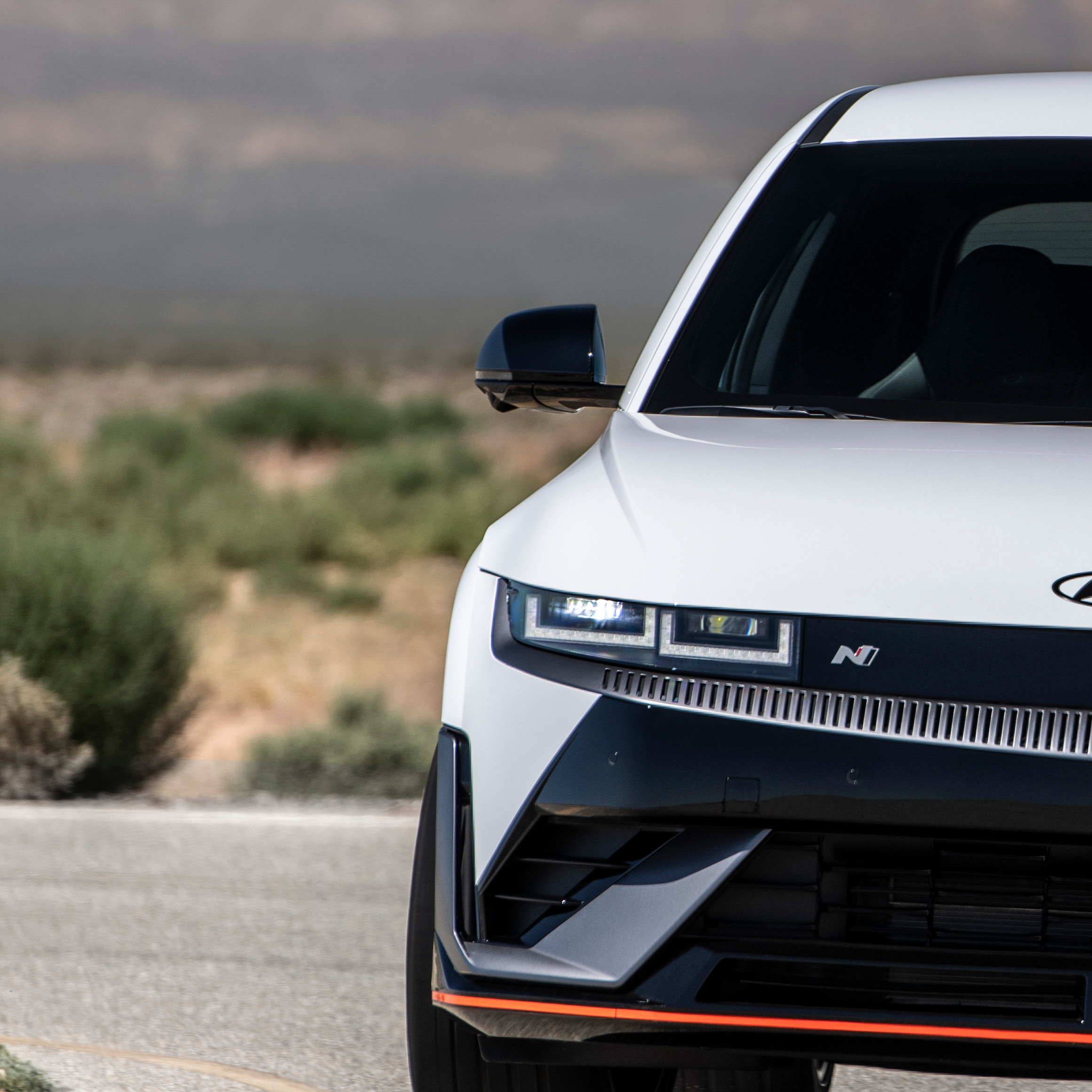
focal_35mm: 603
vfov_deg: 2.9
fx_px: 21521
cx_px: 1232
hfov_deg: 2.9
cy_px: 451
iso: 64
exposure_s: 1/400
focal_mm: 200
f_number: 5
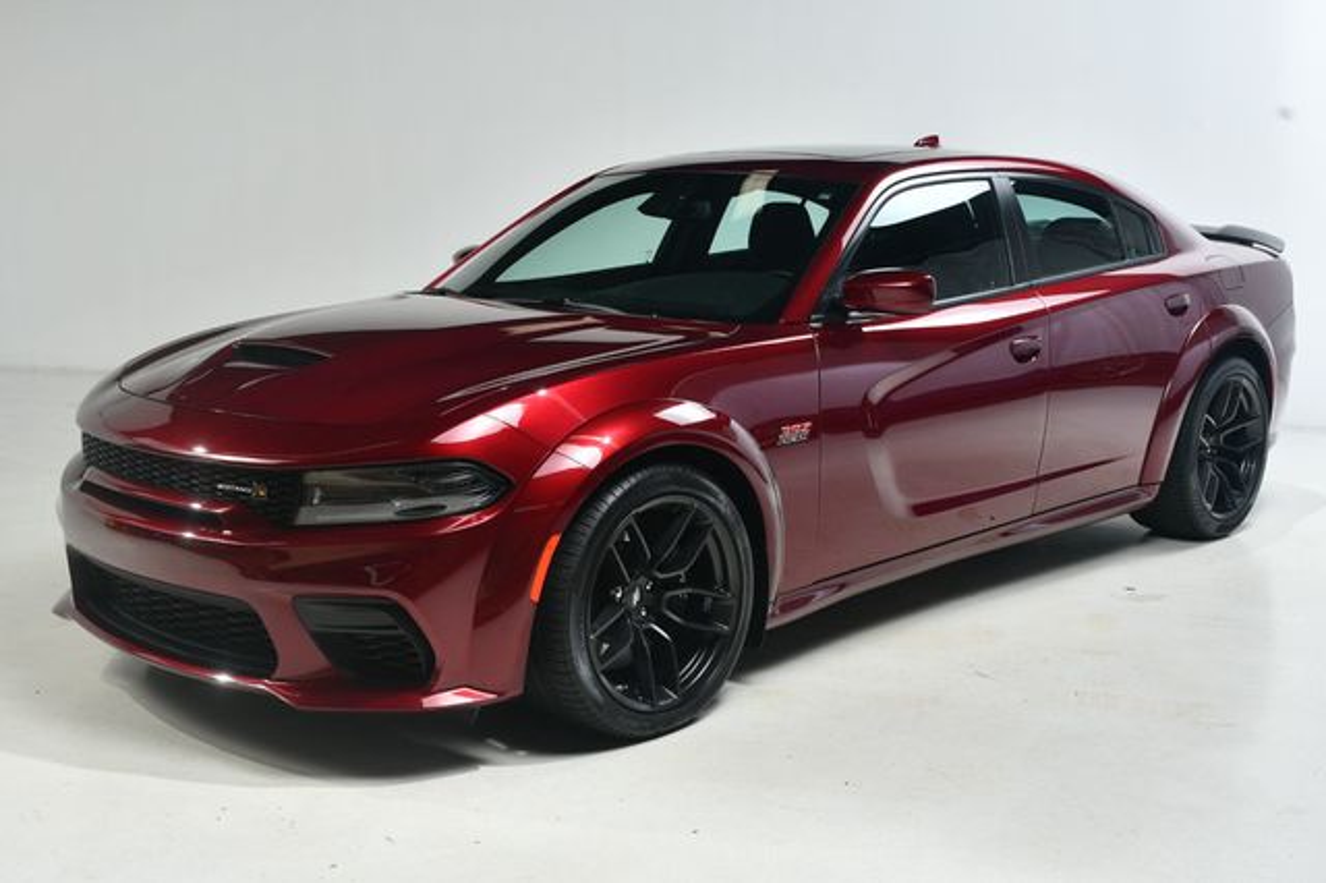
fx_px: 1657
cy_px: 442
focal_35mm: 45
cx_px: 663
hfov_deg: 43.6
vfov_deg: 29.8
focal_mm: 30
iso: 100
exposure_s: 1/160
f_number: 11
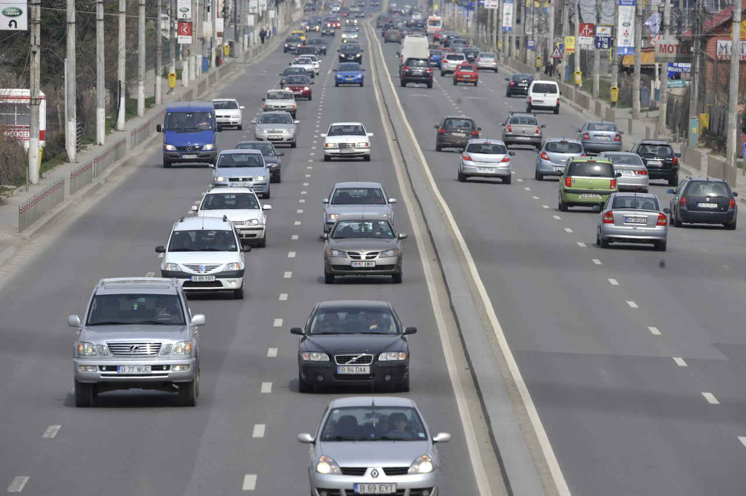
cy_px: 248
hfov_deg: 5.2
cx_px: 373
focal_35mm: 400
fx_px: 8284
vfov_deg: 3.4
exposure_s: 1/500
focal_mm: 400
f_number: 7.1
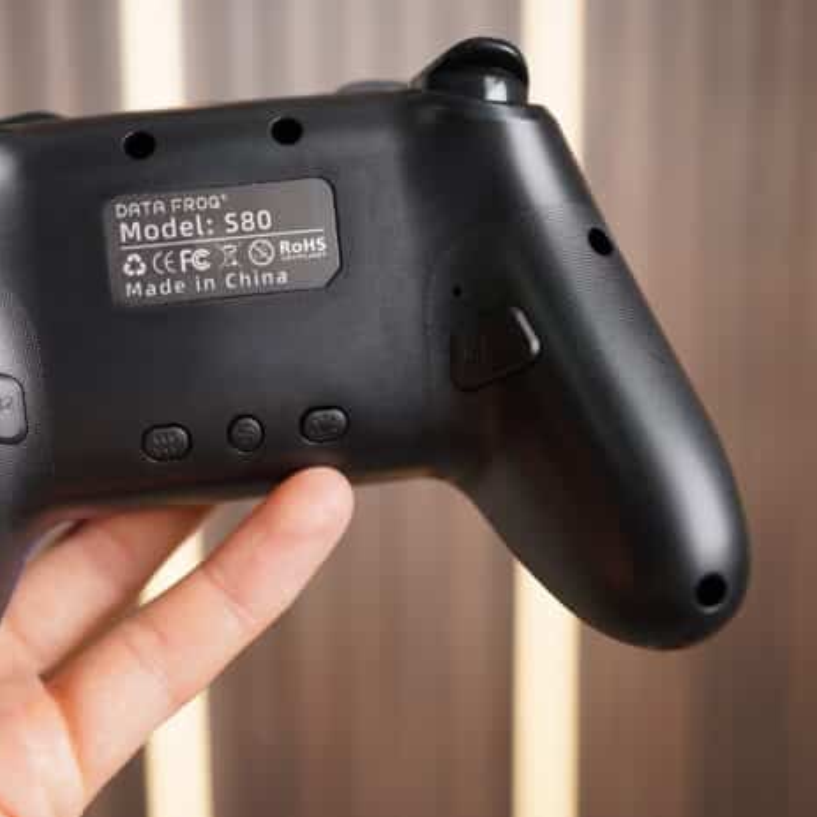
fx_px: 1202
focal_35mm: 45
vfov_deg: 37.6
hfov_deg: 37.2
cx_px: 277
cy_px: 408
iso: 100
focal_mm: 35
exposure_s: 1/100
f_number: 2.8
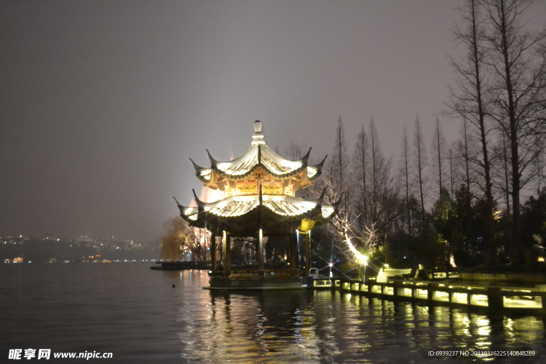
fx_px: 637
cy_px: 182
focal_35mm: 42
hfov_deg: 46.4
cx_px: 273
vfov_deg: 31.9
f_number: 4.5
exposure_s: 1/2
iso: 3200
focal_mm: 28
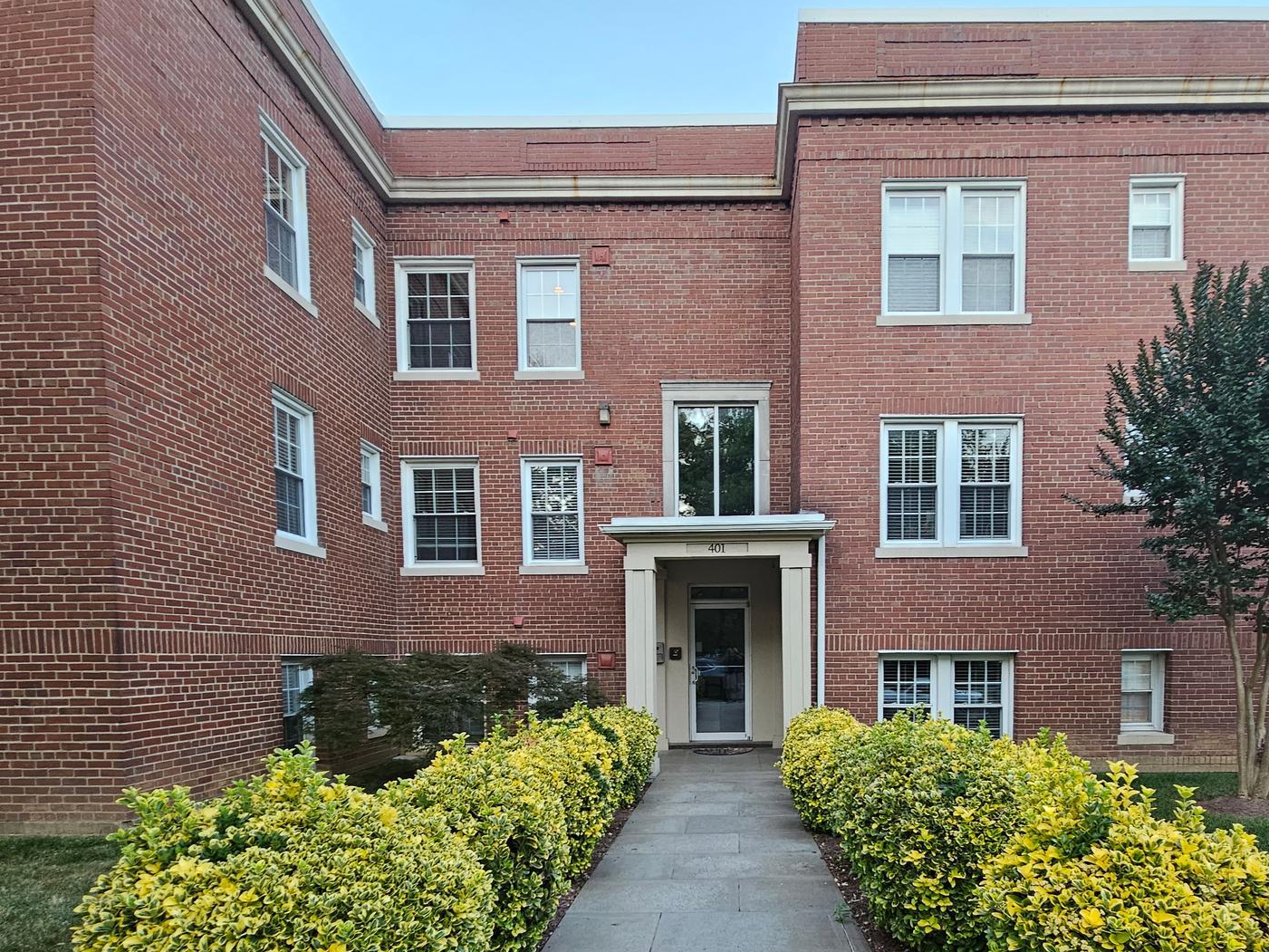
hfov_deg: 84.1
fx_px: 697
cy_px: 683
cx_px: 726
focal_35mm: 19
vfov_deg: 65.6
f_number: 2.2
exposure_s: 1/60
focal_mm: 2.2
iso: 80
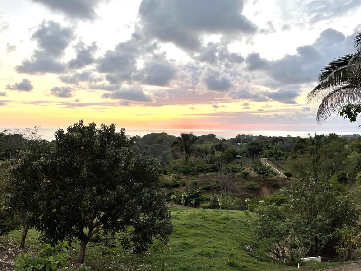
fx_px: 271
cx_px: 180
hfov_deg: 67.3
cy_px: 136
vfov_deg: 53.1
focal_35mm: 26
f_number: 1.6
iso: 32
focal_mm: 4.2
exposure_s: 1/134
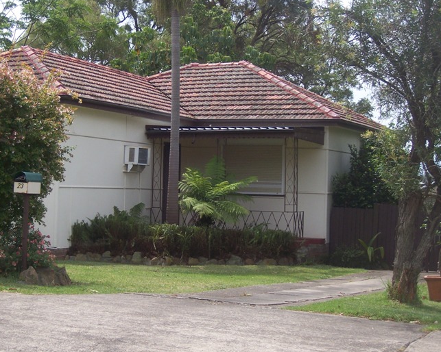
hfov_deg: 27.8
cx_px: 170
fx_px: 887
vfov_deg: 22.5
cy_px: 171
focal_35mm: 68
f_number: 3.6
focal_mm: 9.6
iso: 80
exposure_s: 1/640
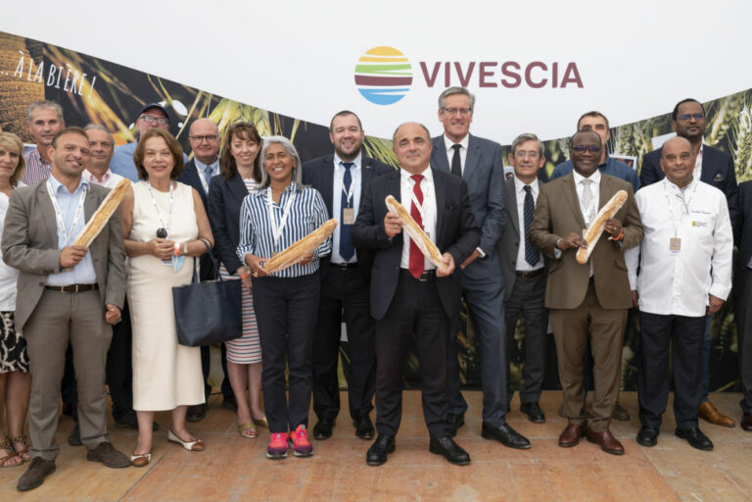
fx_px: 710
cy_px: 251
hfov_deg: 55.8
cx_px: 376
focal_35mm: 34
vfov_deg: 38.9
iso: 400
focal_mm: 34
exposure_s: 1/200
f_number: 5.6
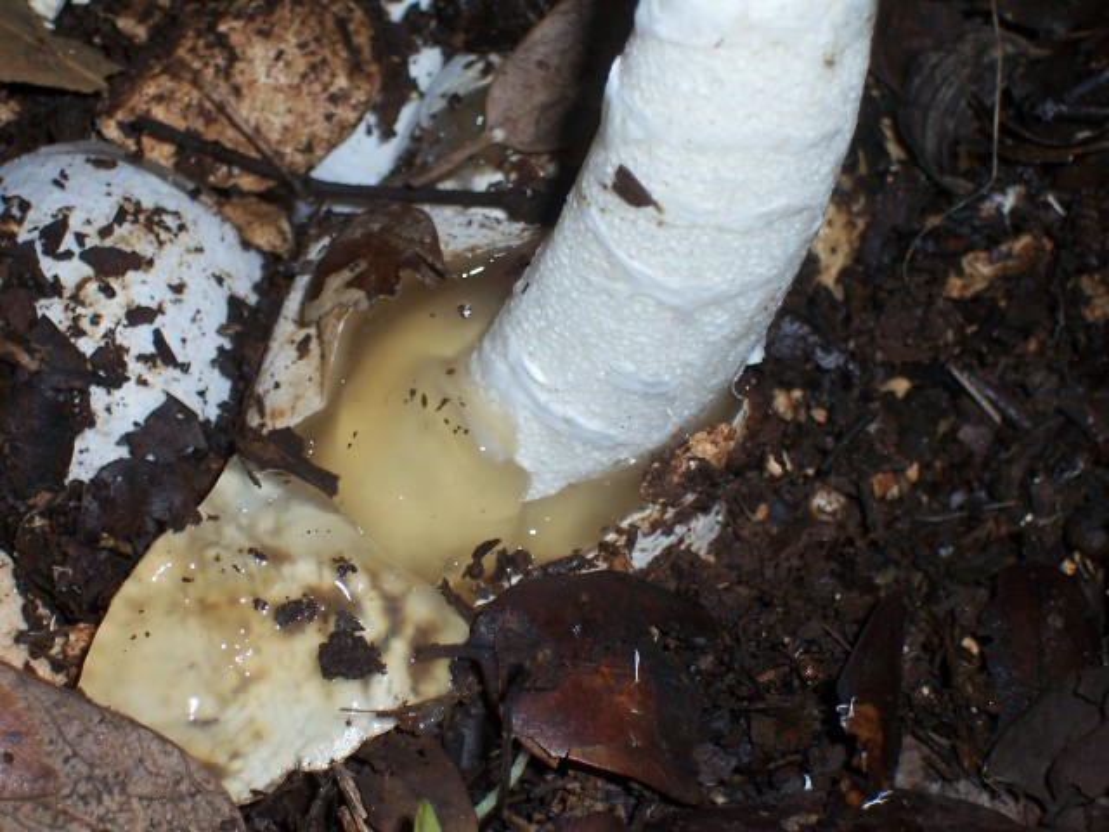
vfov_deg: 14.5
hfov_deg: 19.3
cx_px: 554
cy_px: 416
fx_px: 3268
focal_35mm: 102
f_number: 4.6
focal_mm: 16.8
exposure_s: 1/90
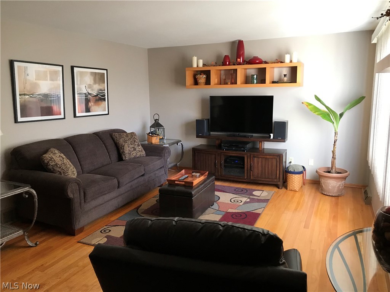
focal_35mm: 28
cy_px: 146
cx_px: 195
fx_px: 315
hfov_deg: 63.4
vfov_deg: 49.7
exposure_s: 1/30
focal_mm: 3.99
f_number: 1.8
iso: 40
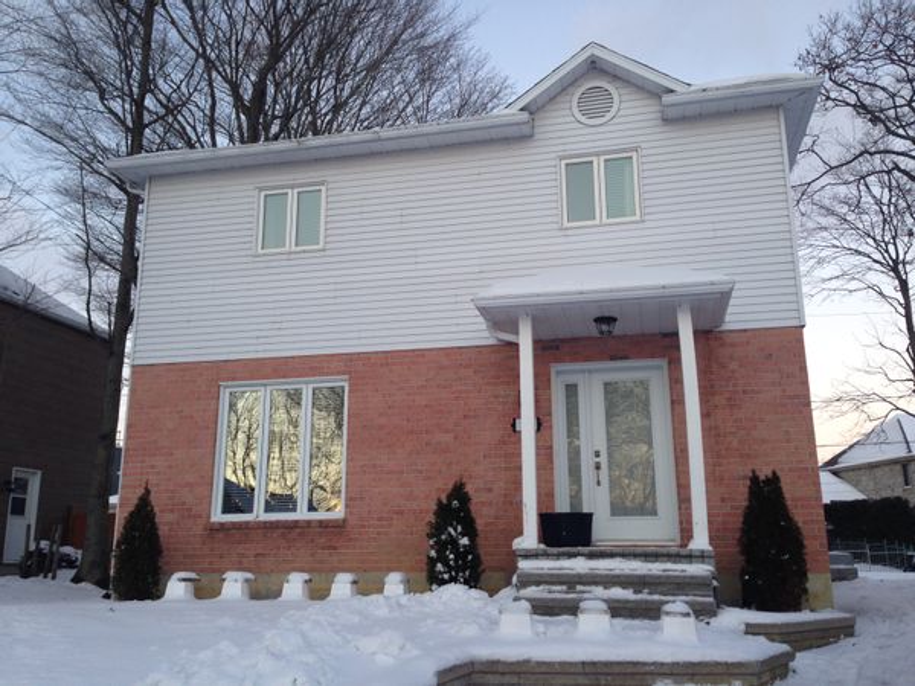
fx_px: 872
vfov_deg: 42.9
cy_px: 343
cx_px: 458
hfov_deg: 55.4
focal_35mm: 33
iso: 50
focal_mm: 4.12
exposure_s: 1/60
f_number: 2.4
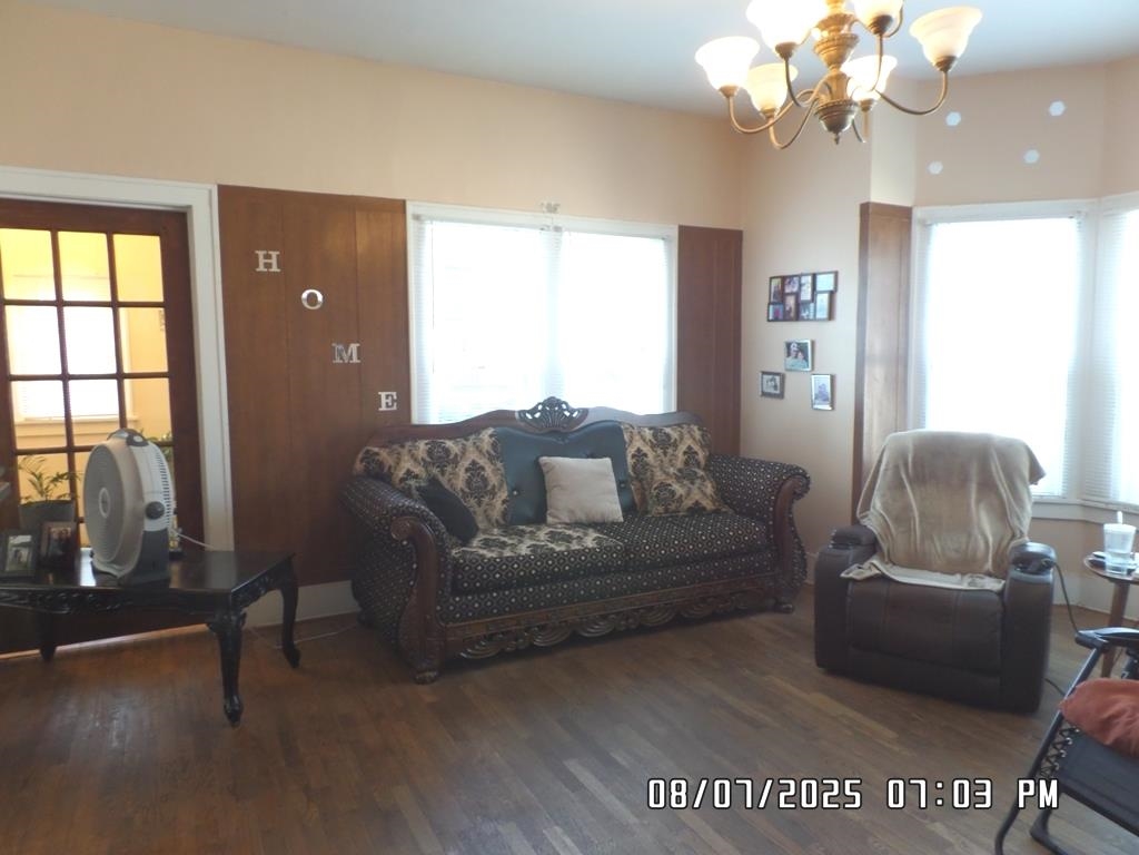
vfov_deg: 58.9
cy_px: 428
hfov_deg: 73.9
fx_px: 757
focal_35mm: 23
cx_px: 570
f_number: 2.8
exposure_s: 1/30
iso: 320
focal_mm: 4.1
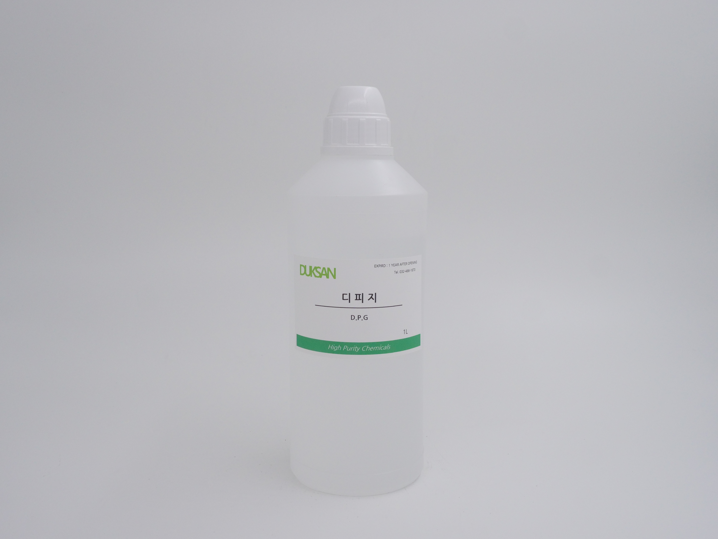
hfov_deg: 51.4
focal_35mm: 36
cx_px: 359
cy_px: 270
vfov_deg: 39.7
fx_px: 747
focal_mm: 18
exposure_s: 1/320
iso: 800
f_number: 9
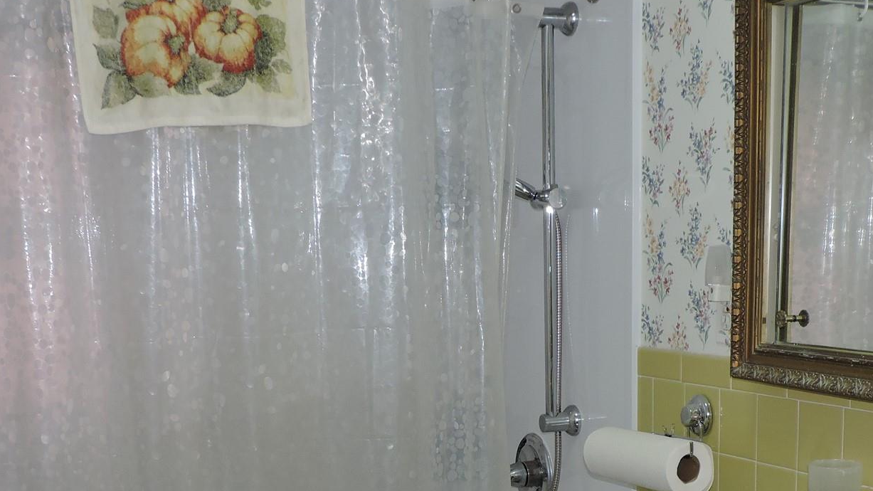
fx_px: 1389
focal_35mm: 60
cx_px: 453
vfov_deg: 19.2
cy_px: 537
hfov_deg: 34.9
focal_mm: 5.9
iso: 200
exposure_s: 1/30
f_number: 3.2
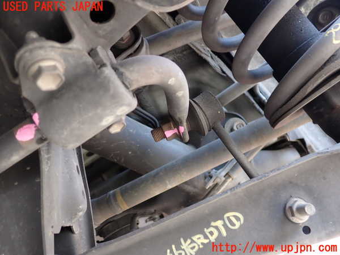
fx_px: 295
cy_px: 128
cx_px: 170
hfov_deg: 60.0
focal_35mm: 30
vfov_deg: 46.8
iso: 160
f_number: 2.3
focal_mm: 5.4
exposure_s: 1/60
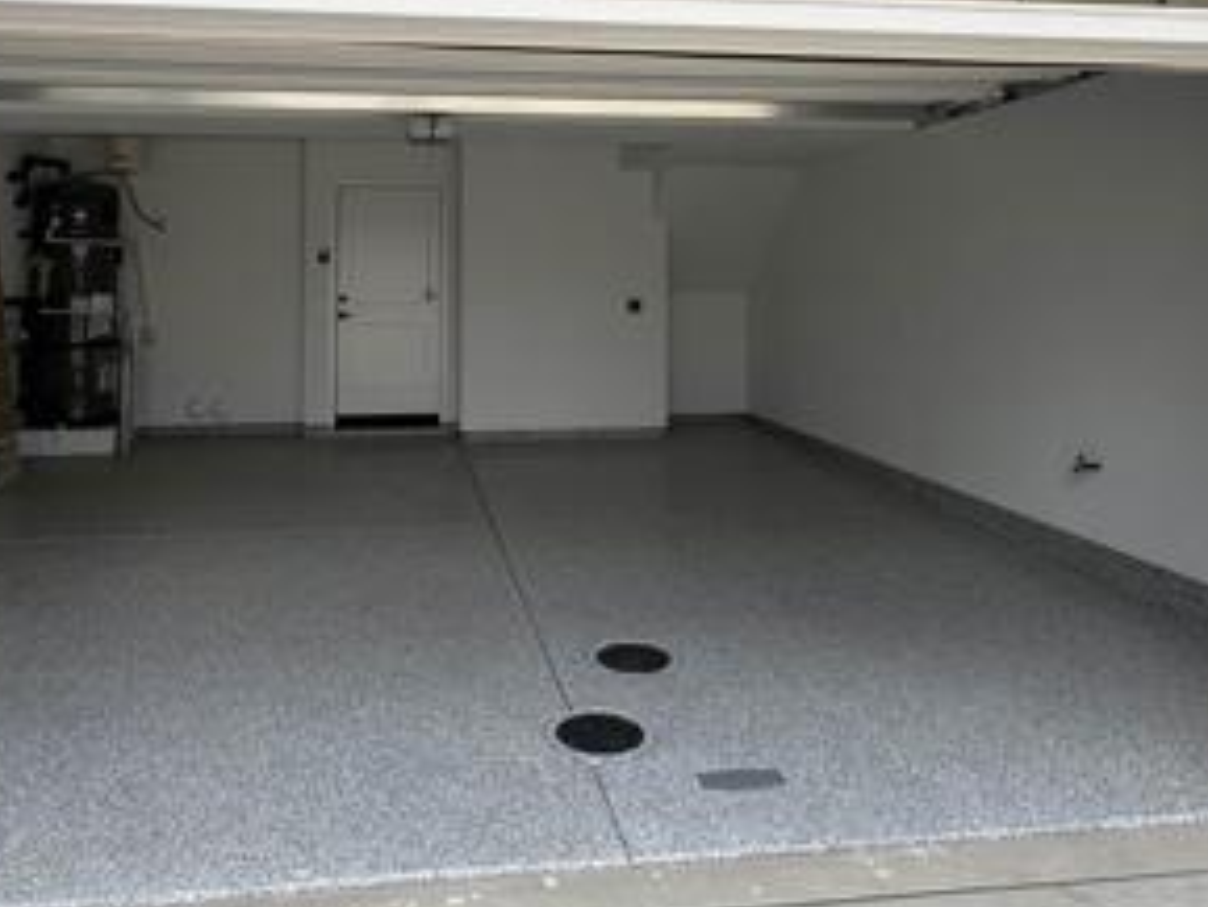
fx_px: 1082
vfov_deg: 43.7
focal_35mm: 31
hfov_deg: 58.2
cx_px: 539
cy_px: 205
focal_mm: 2.22
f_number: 2.2
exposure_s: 1/296
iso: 40
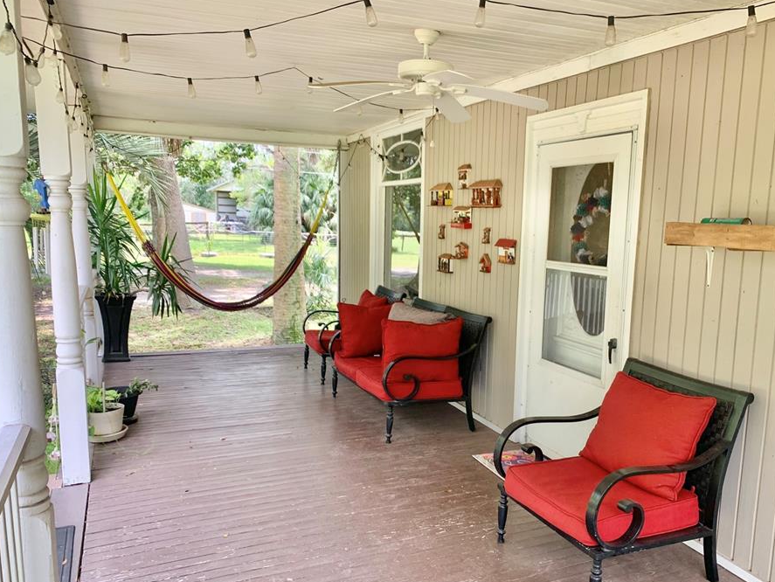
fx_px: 672
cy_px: 329
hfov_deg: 59.7
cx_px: 437
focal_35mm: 30
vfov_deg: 46.7
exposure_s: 1/122
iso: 32
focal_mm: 4.25
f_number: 1.8
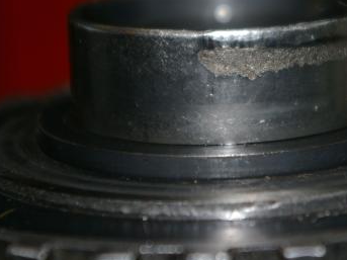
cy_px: 52
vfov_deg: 10.0
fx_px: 1482
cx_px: 280
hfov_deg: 13.3
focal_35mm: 148
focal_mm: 55
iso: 200
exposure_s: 1/80
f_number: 5.6
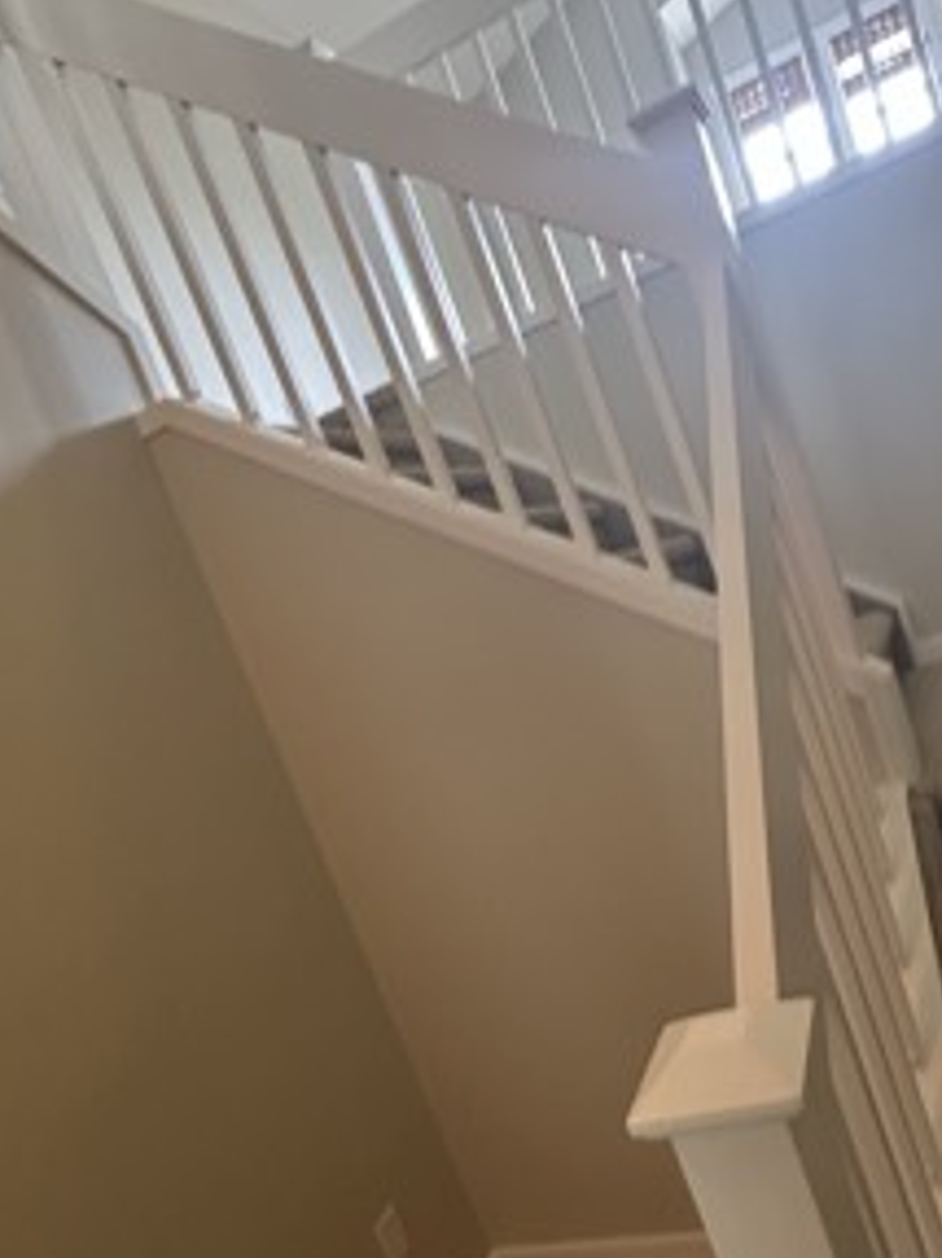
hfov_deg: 51.7
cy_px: 734
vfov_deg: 66.9
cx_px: 653
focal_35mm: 26
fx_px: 944
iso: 640
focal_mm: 2.22
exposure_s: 1/60
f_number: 2.2
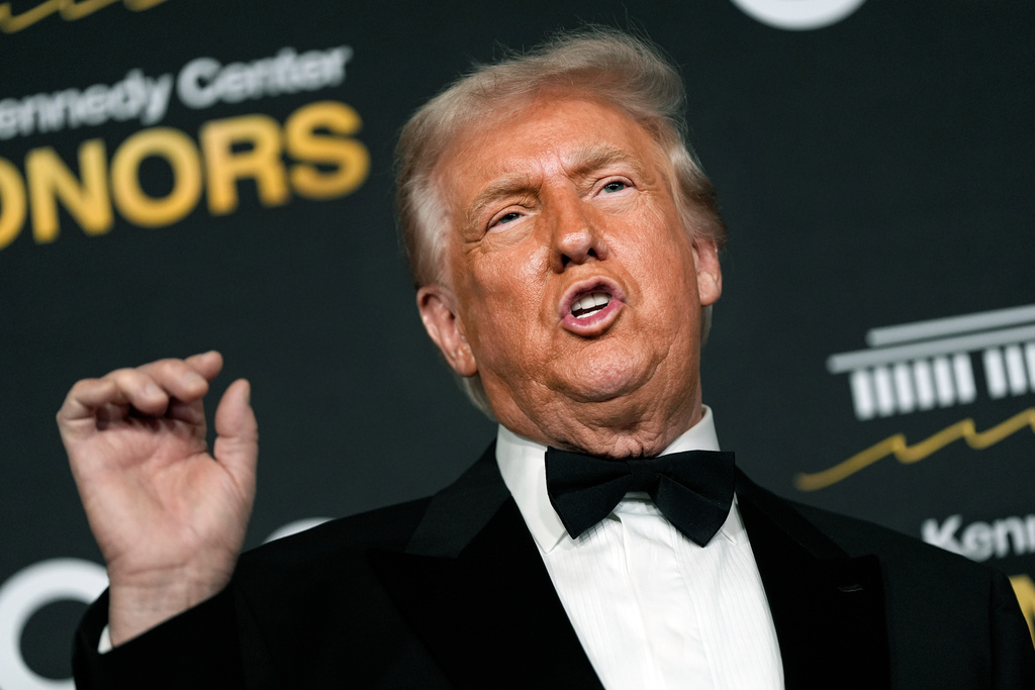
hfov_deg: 11.1
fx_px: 5319
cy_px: 345
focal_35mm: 185
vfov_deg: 7.4
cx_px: 518
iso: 2000
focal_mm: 185
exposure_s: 1/500
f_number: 2.8
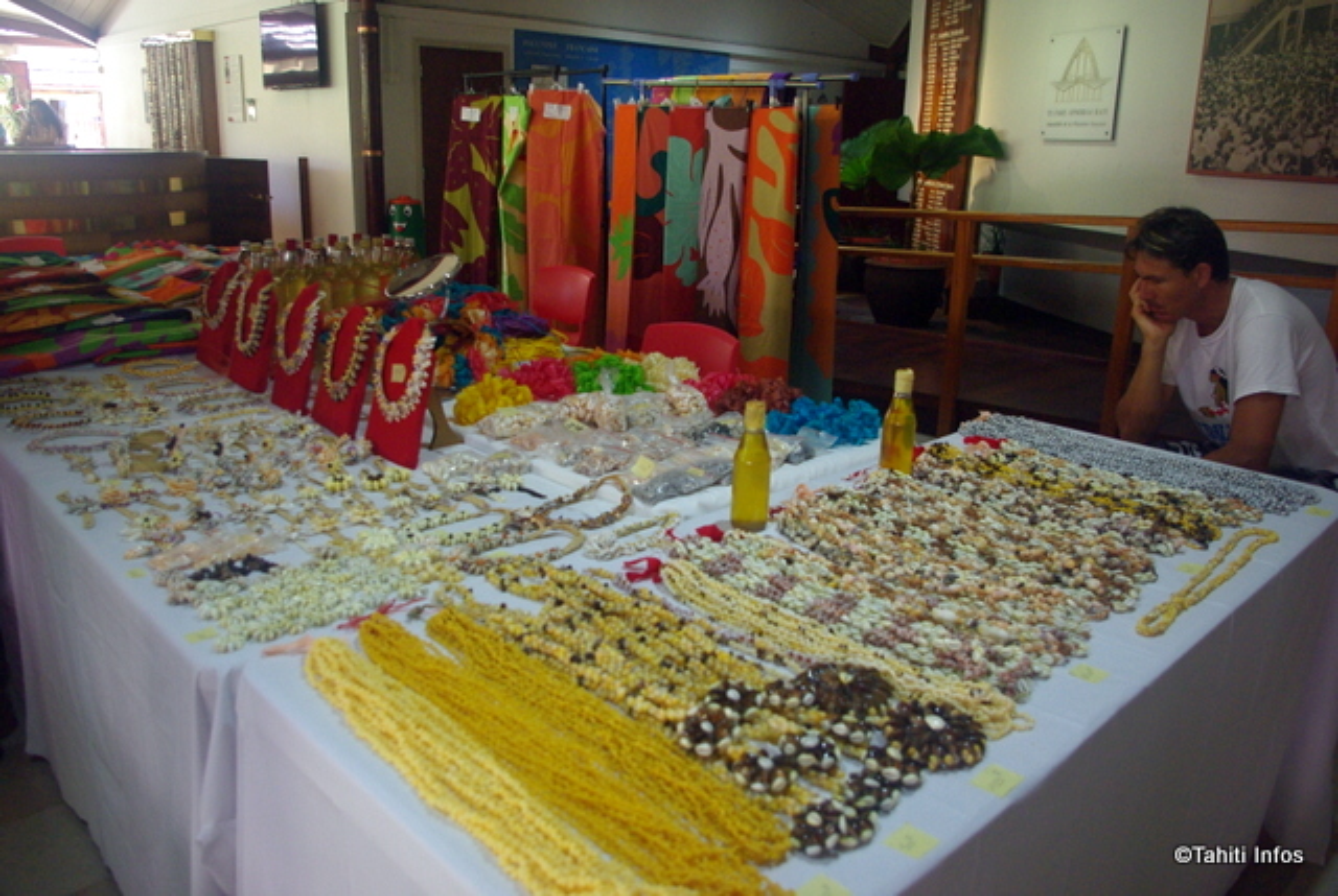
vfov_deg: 48.1
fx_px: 1005
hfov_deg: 67.3
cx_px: 669
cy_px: 448
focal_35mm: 27
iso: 800
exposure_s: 1/60
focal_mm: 18
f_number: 3.5
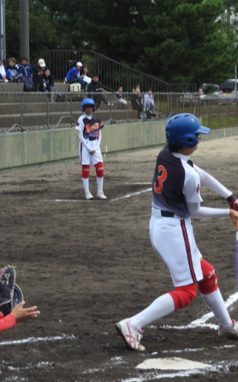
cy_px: 191
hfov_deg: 8.7
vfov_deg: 13.9
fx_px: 1557
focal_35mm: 150
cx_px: 251
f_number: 4.8
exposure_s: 1/400
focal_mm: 18.8
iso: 100
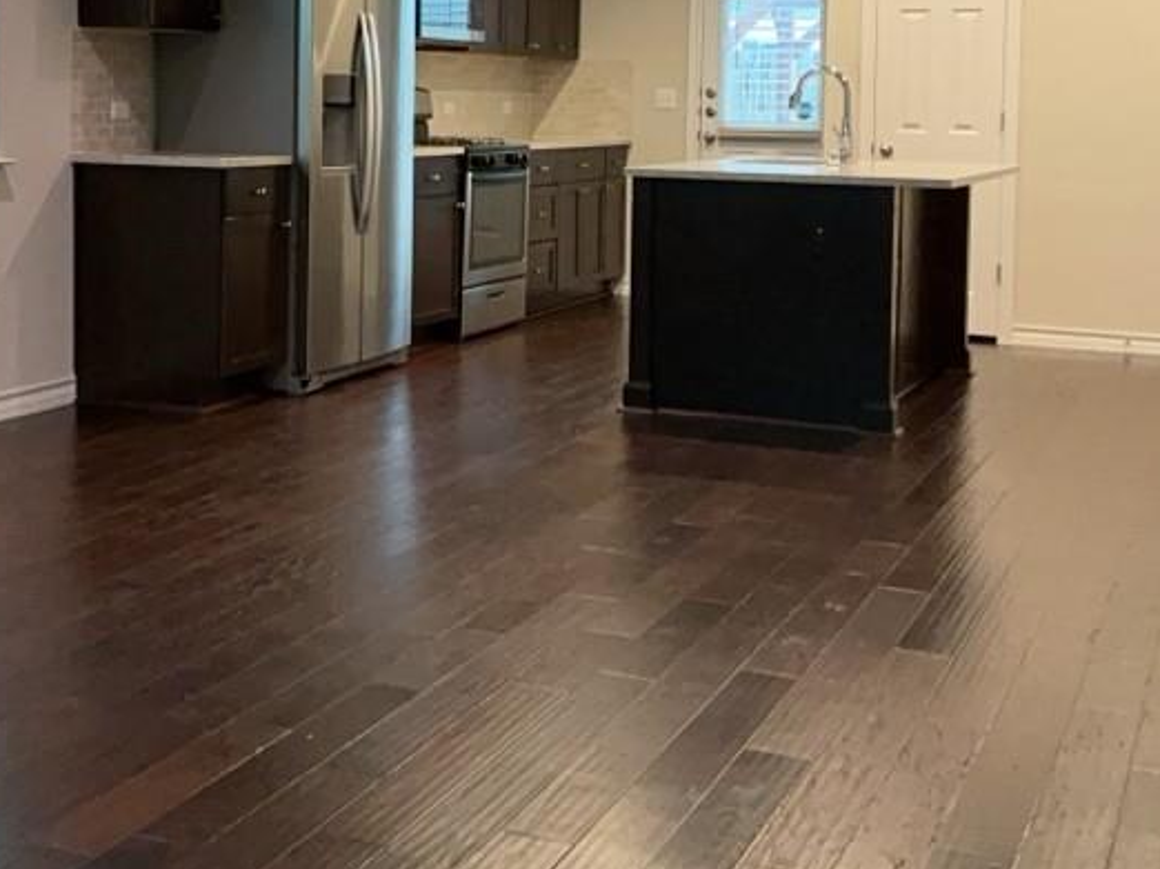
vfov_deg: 26.9
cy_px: 167
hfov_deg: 36.1
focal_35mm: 53
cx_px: 469
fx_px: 1775
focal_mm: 3
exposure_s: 1/60
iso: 200
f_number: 1.8
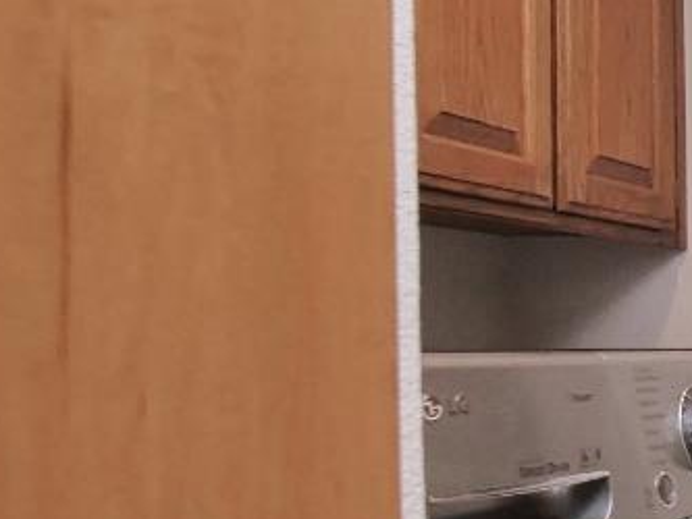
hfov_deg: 19.7
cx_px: 1330
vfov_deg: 23.2
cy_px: 354
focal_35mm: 63
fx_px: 1260
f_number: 4
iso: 800
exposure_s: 1/160
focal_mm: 7
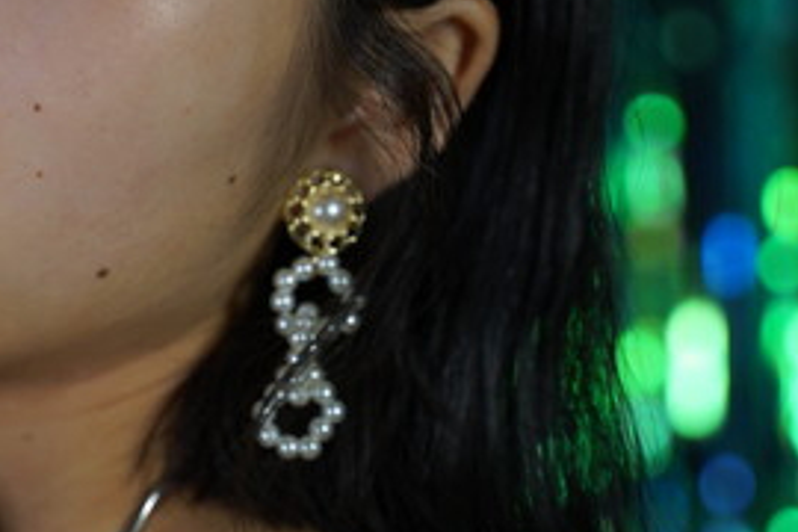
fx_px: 2992
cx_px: -50
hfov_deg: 14.9
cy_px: 229
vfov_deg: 10.2
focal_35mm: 135
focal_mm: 57
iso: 125
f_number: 2.8
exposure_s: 1/60
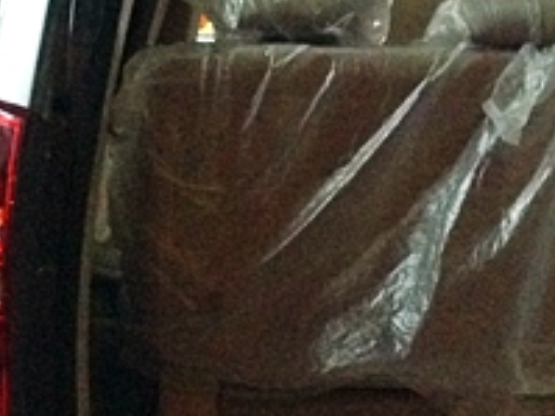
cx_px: 449
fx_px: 2259
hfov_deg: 13.9
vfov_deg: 10.5
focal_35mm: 141
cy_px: 332
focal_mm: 4.28
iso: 500
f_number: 2.4
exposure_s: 1/15
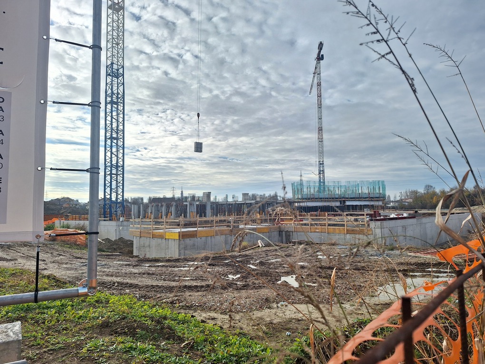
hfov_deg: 73.9
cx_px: 242
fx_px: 322
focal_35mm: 23
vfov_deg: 58.9
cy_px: 182
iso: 40
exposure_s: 1/2203
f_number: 1.8
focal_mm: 5.54
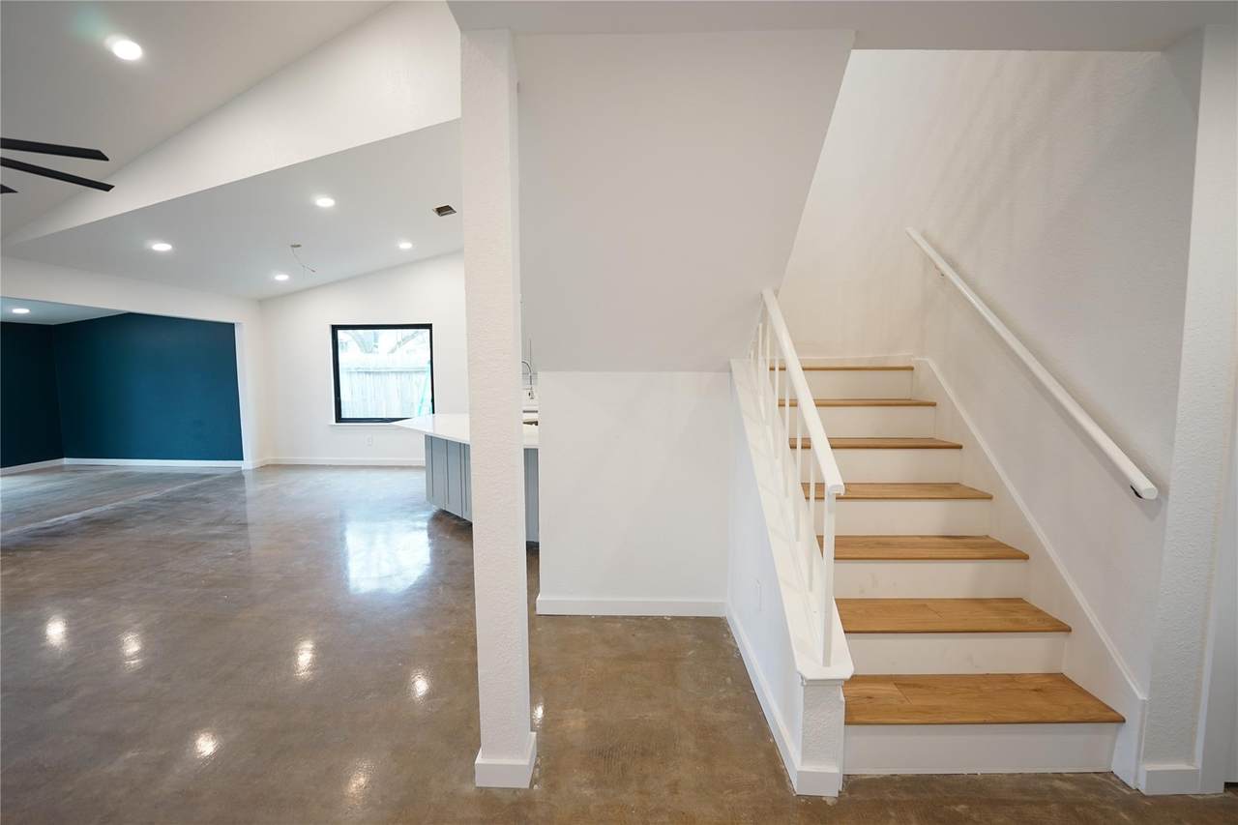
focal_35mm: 14
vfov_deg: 81.2
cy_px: 412
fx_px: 481
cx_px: 619
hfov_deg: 104.3
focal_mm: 14
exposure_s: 1/25
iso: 200
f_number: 2.8
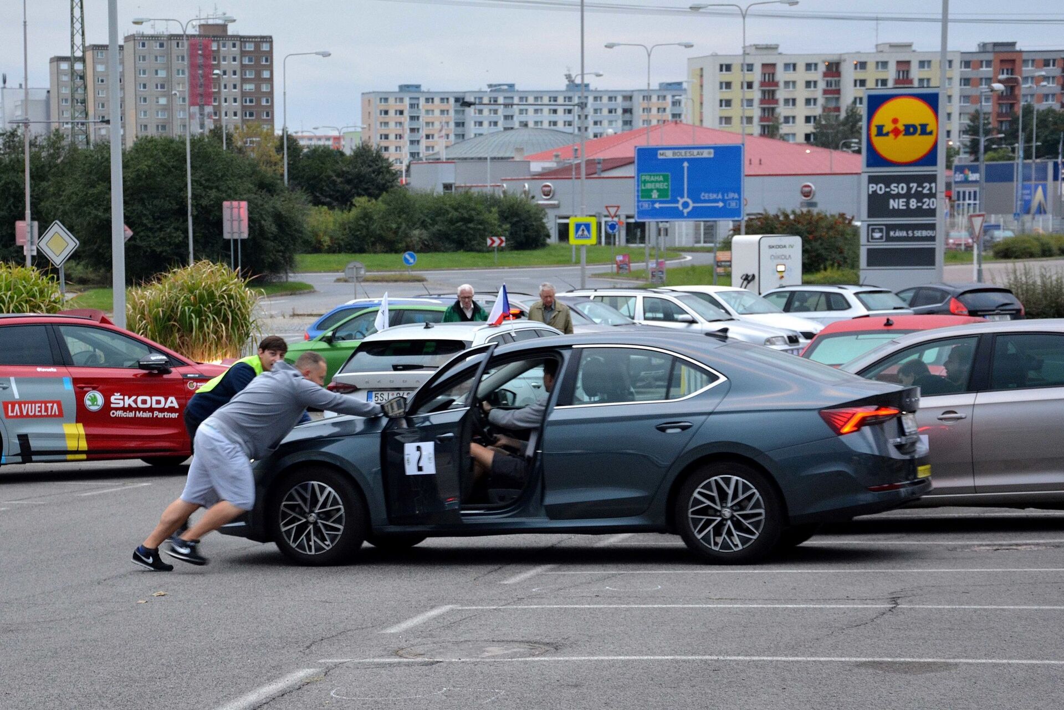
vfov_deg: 17.5
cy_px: 355
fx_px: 2305
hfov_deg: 26.0
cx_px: 532
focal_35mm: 78
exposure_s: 1/50
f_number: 5
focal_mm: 52
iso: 800
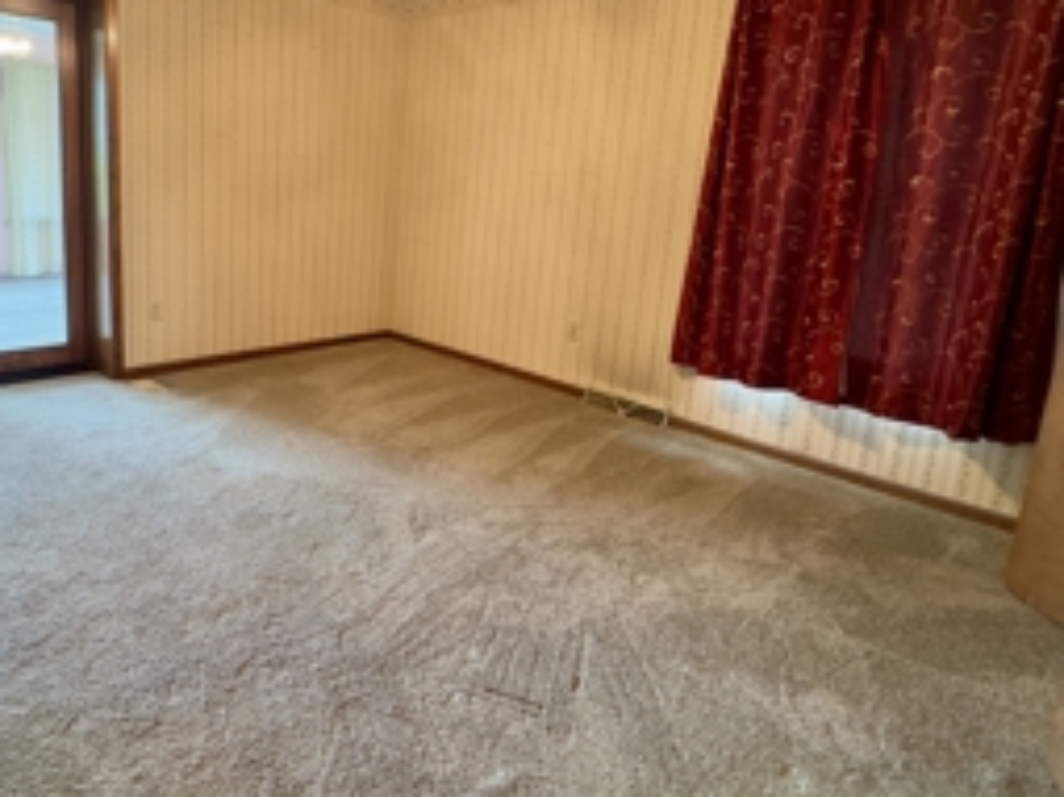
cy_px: 300
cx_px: 355
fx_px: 676
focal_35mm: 22
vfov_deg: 60.3
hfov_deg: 74.1
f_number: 2.2
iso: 800
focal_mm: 2.22
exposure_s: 1/60
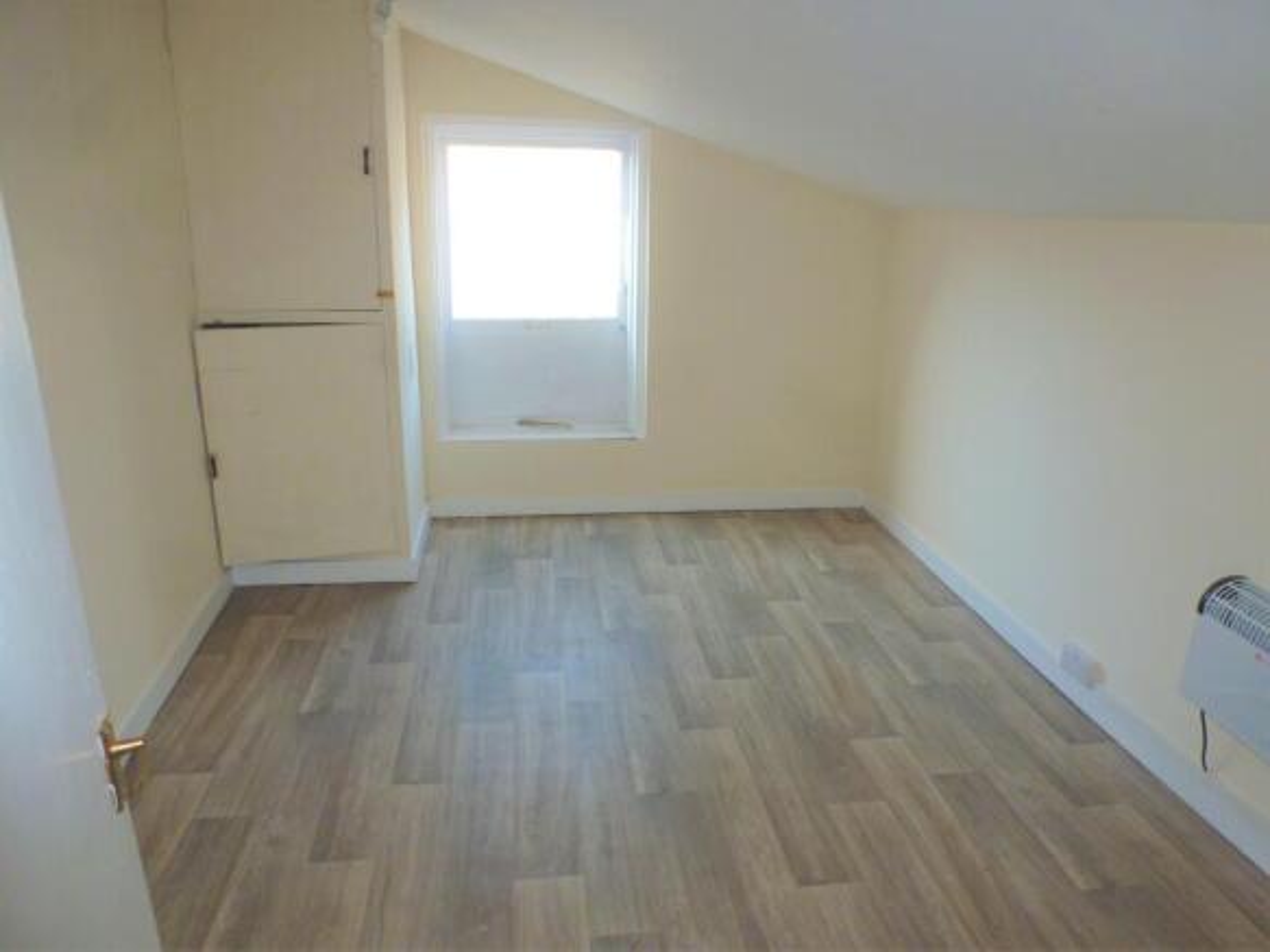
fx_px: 880
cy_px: 476
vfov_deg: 56.8
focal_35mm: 24
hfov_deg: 71.6
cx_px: 635
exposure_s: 1/60
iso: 200
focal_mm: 4.3
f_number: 3.3
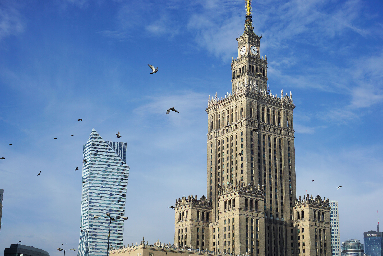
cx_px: 192
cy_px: 128
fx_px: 558
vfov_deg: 25.8
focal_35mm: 52
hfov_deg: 37.9
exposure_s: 1/800
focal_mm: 35
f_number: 5.6
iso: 100
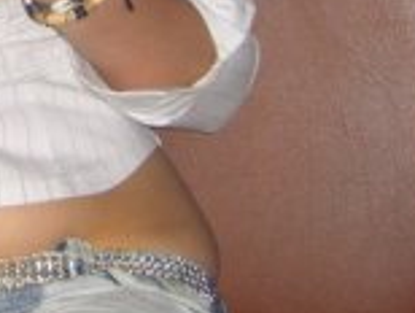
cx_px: -331
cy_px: -281
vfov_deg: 6.5
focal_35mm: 222
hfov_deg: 8.6
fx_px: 2666
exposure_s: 1/60
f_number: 3.6
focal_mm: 11.8
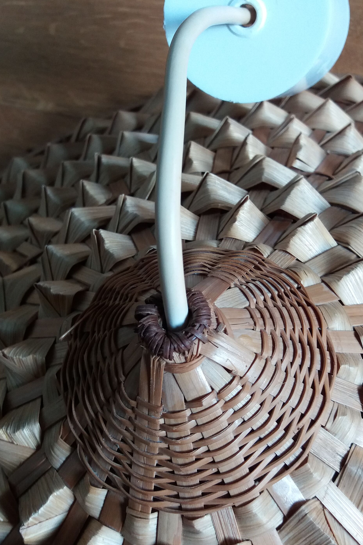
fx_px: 650
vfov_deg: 45.4
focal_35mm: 43
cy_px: 259
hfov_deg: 31.2
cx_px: 184
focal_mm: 3.7
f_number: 1.9
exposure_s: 1/33
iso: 100
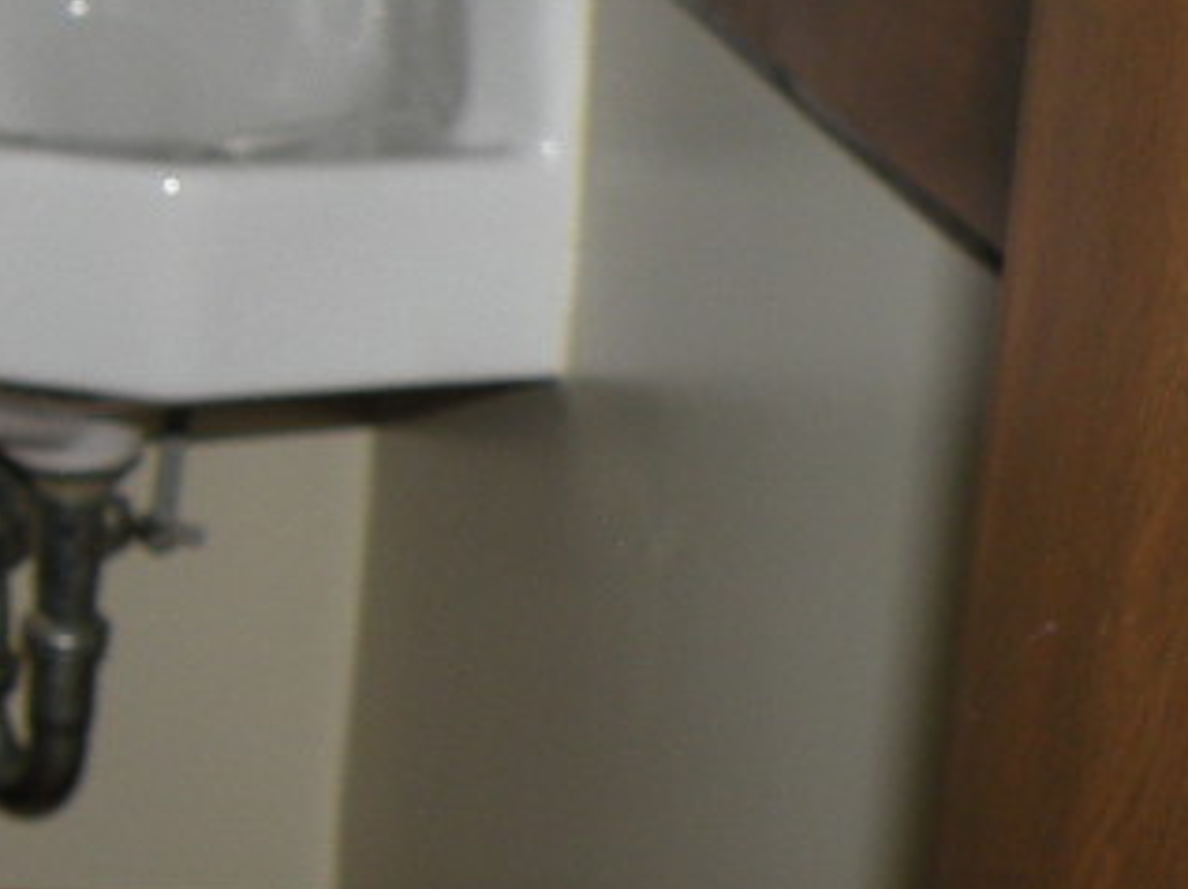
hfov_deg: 20.0
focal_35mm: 87
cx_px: -508
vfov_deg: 16.8
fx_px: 2984
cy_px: 157
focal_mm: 4.7
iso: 64
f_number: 2.8
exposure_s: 1/60
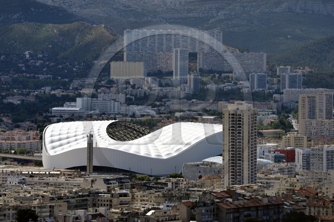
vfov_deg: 6.9
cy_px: 111
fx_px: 1855
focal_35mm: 200
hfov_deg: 10.3
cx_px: 167
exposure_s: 1/500
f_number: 13
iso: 200
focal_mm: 200
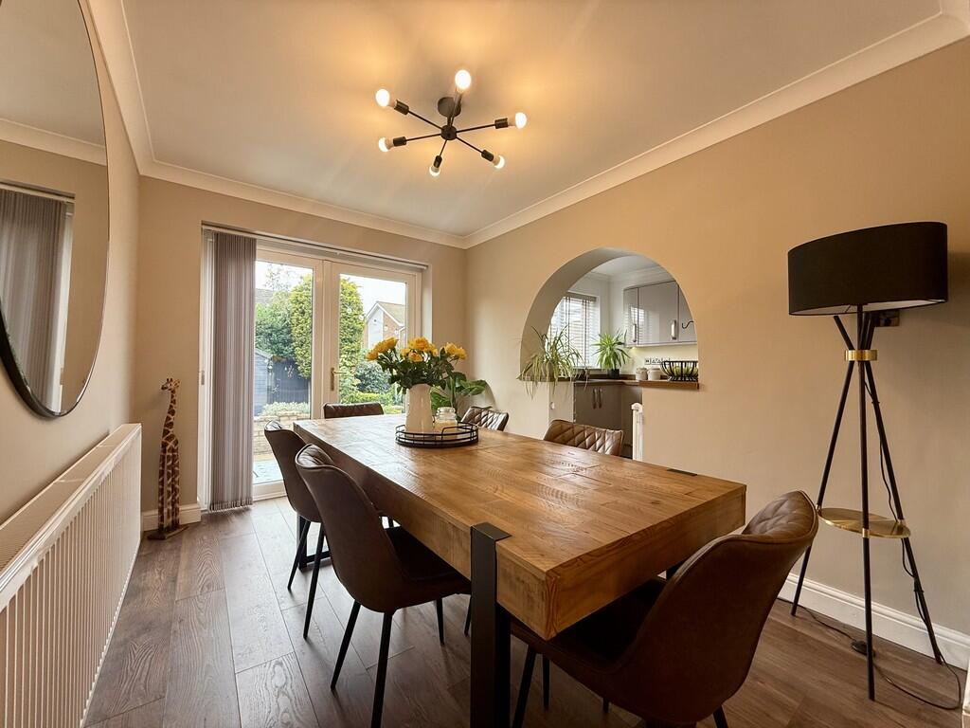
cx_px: 485
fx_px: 392
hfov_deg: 102.1
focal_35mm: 14
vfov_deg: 85.7
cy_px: 364
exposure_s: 1/150
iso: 64
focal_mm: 2.22
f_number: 2.2
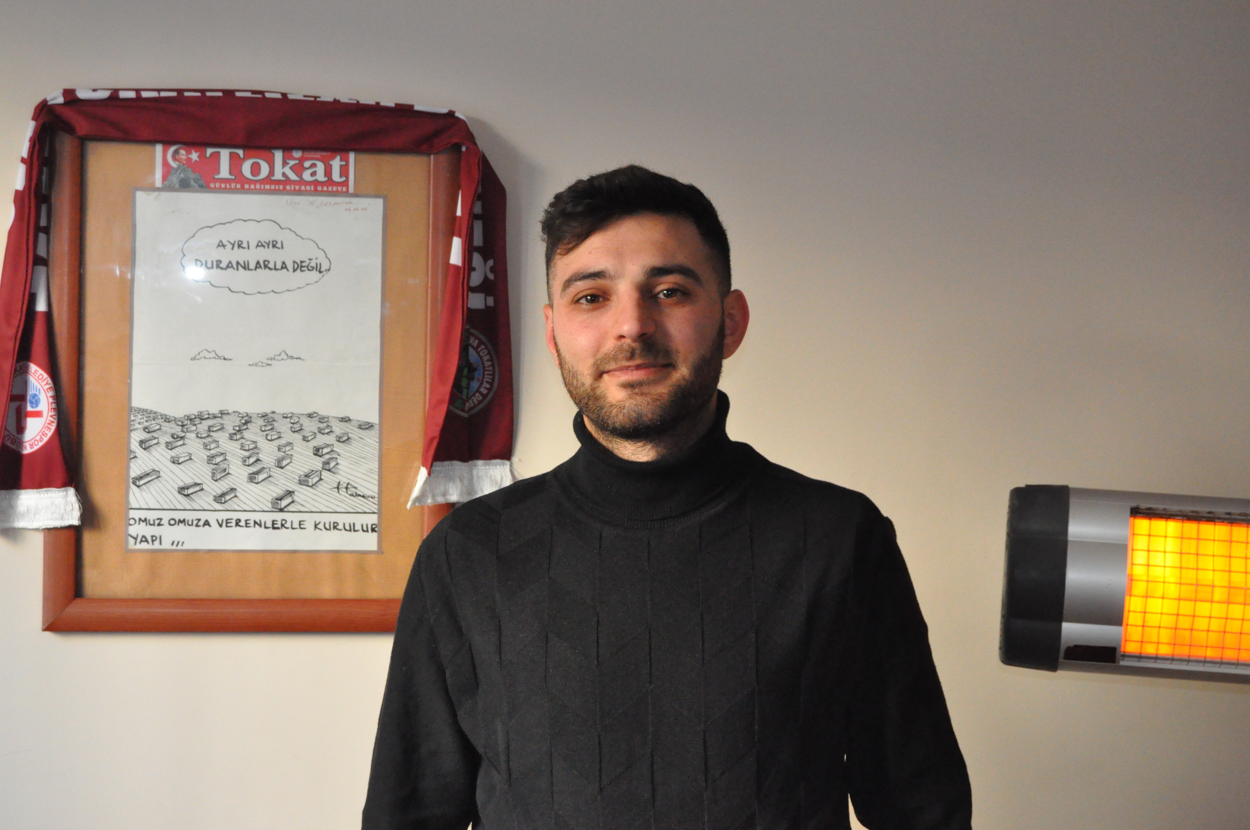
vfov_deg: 19.7
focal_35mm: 69
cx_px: 625
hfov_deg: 29.3
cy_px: 415
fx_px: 2393
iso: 3200
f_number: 5.6
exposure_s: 1/100
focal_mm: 46
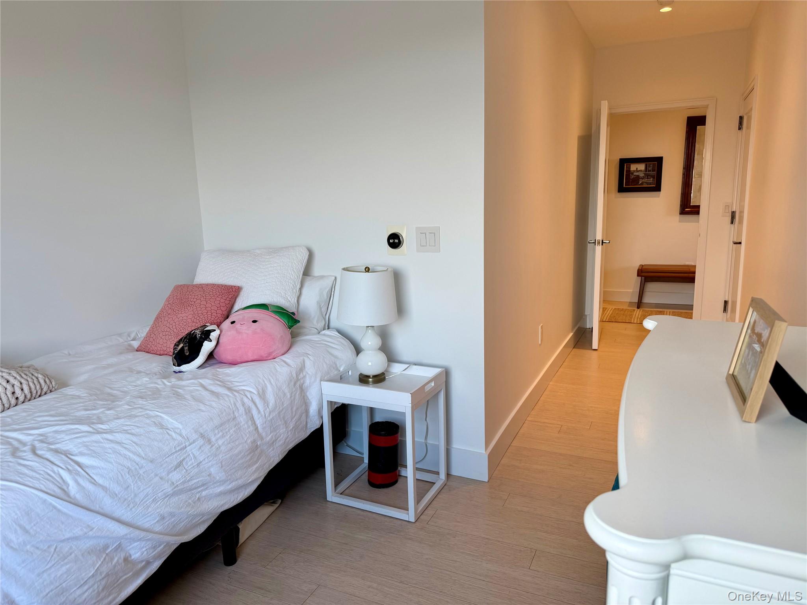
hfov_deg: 71.6
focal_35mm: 24
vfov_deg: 56.8
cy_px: 302
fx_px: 560
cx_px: 404
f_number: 1.78
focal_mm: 6.76
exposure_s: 1/120
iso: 80
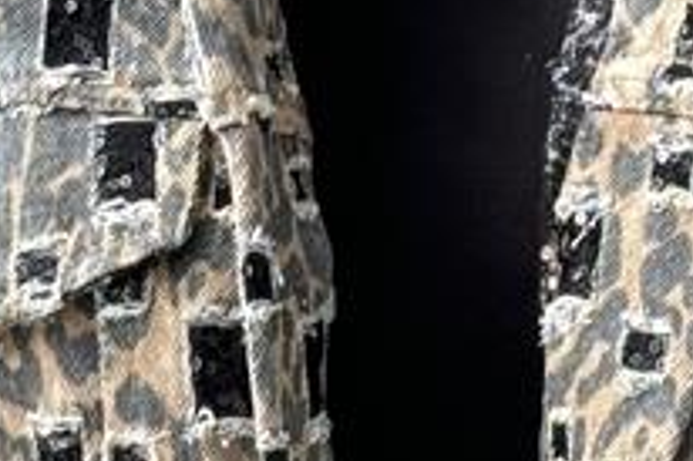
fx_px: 6213
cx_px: 612
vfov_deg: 4.2
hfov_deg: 6.4
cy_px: 412
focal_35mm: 323
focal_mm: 6.76
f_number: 1.78
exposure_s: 1/79
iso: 100
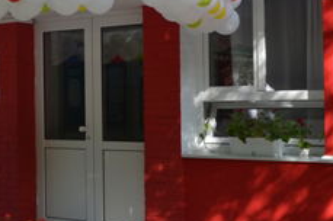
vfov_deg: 16.2
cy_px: 97
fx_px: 776
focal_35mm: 84
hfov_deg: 23.6
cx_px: 31
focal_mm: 20
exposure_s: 1/125
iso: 100
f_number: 6.3
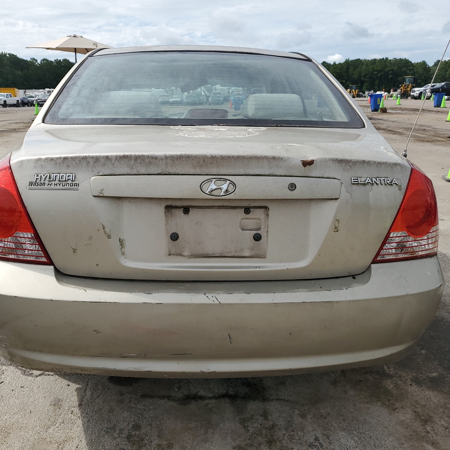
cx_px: 203
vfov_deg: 52.5
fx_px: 456
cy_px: 227
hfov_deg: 52.4
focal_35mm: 31
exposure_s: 1/5000
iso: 50
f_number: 1.5
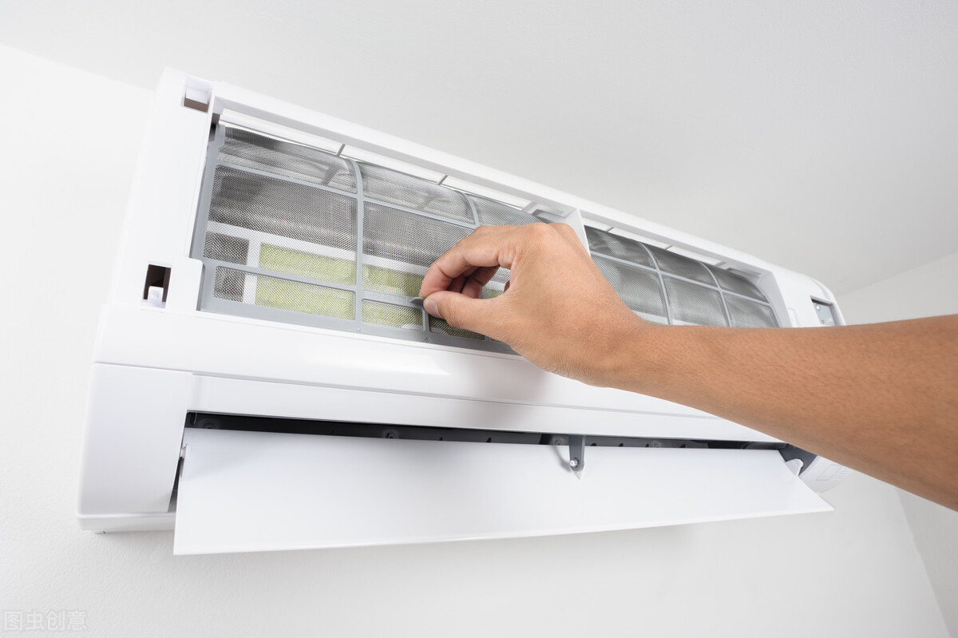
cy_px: 319
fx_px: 532
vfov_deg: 61.9
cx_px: 479
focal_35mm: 20
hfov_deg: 84.0
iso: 200
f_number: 13
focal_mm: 20
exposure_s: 1/160
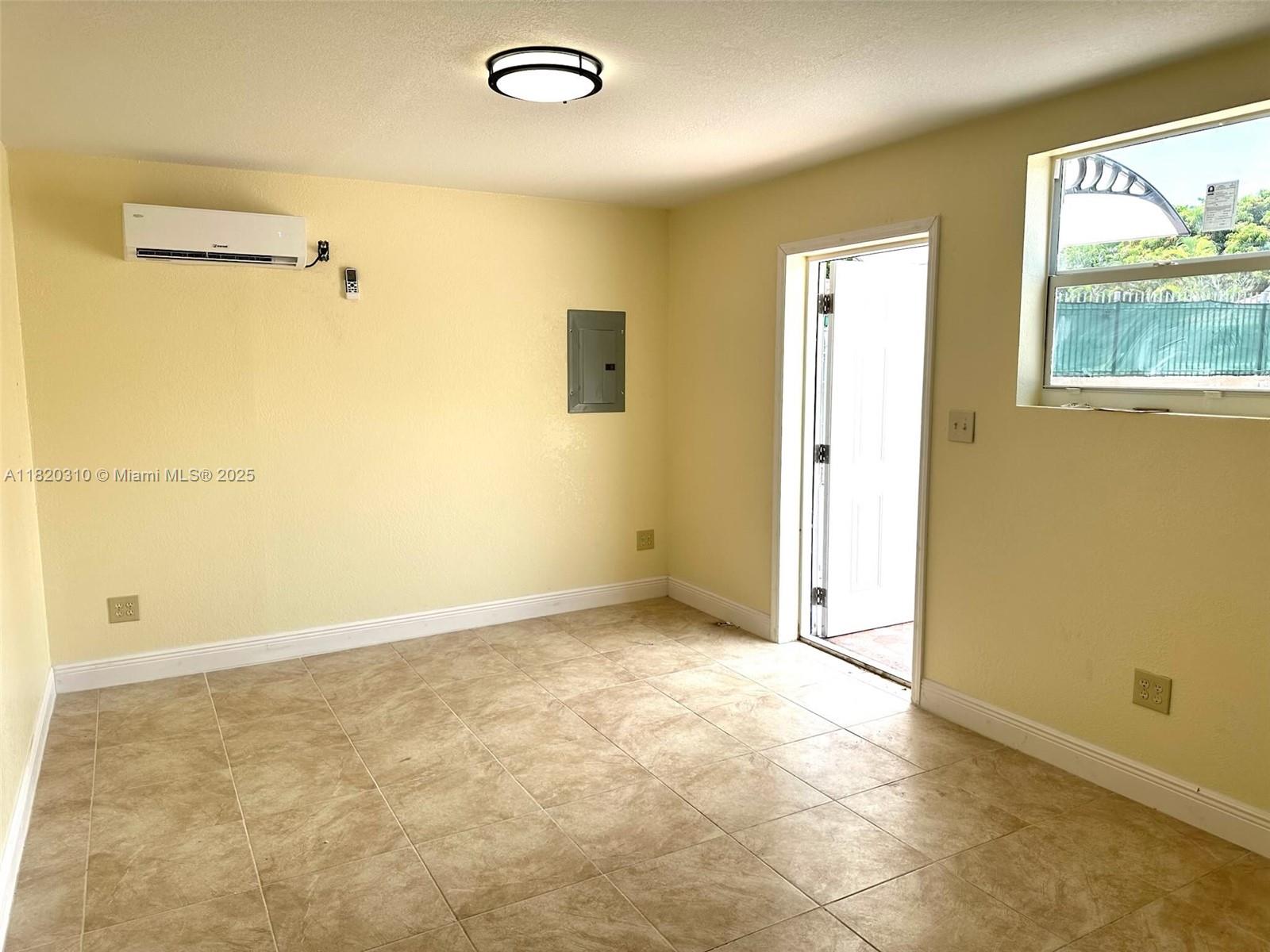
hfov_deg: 71.6
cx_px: 635
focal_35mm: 24
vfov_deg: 56.8
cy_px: 476
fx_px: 881
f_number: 1.78
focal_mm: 6.86
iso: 80
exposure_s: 1/791
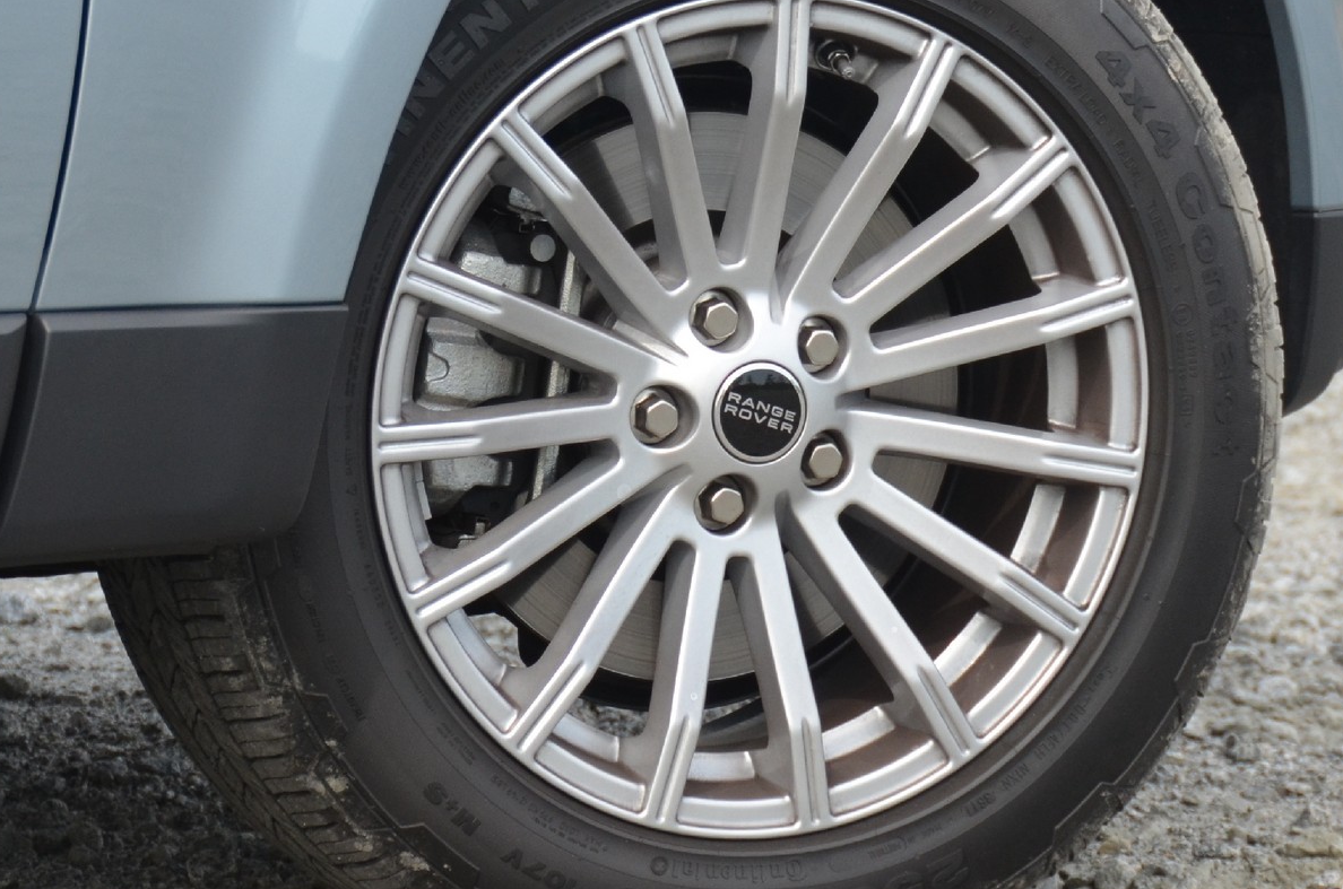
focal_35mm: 221
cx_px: 692
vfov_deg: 6.2
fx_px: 8228
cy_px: 81
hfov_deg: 9.3
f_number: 5
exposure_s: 1/1000
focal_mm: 70
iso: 500
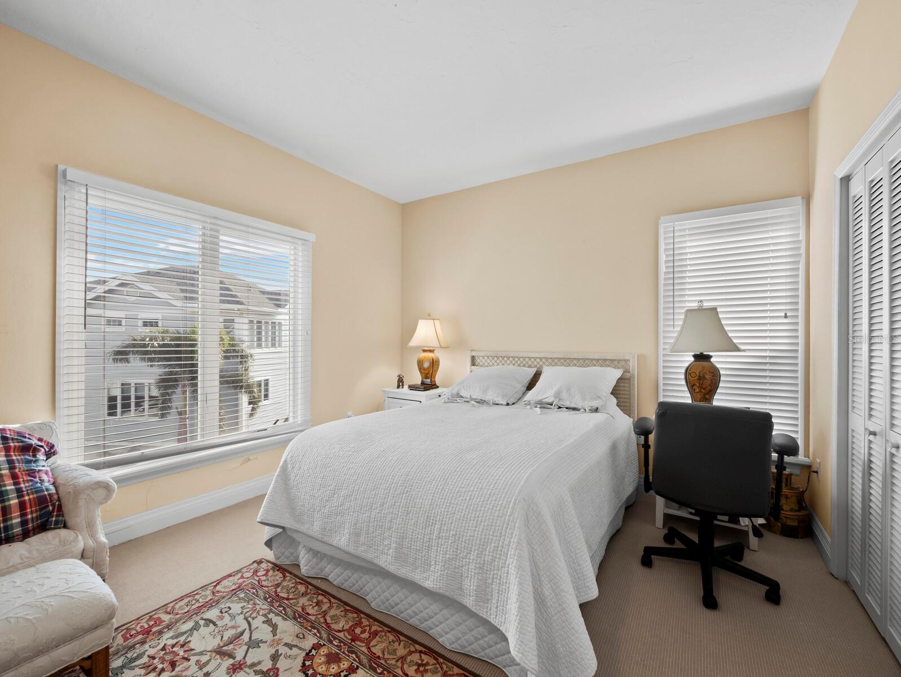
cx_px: 450
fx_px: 365
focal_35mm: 14
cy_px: 338
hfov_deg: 102.0
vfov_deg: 85.7
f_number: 11
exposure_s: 1/3
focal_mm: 7
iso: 320
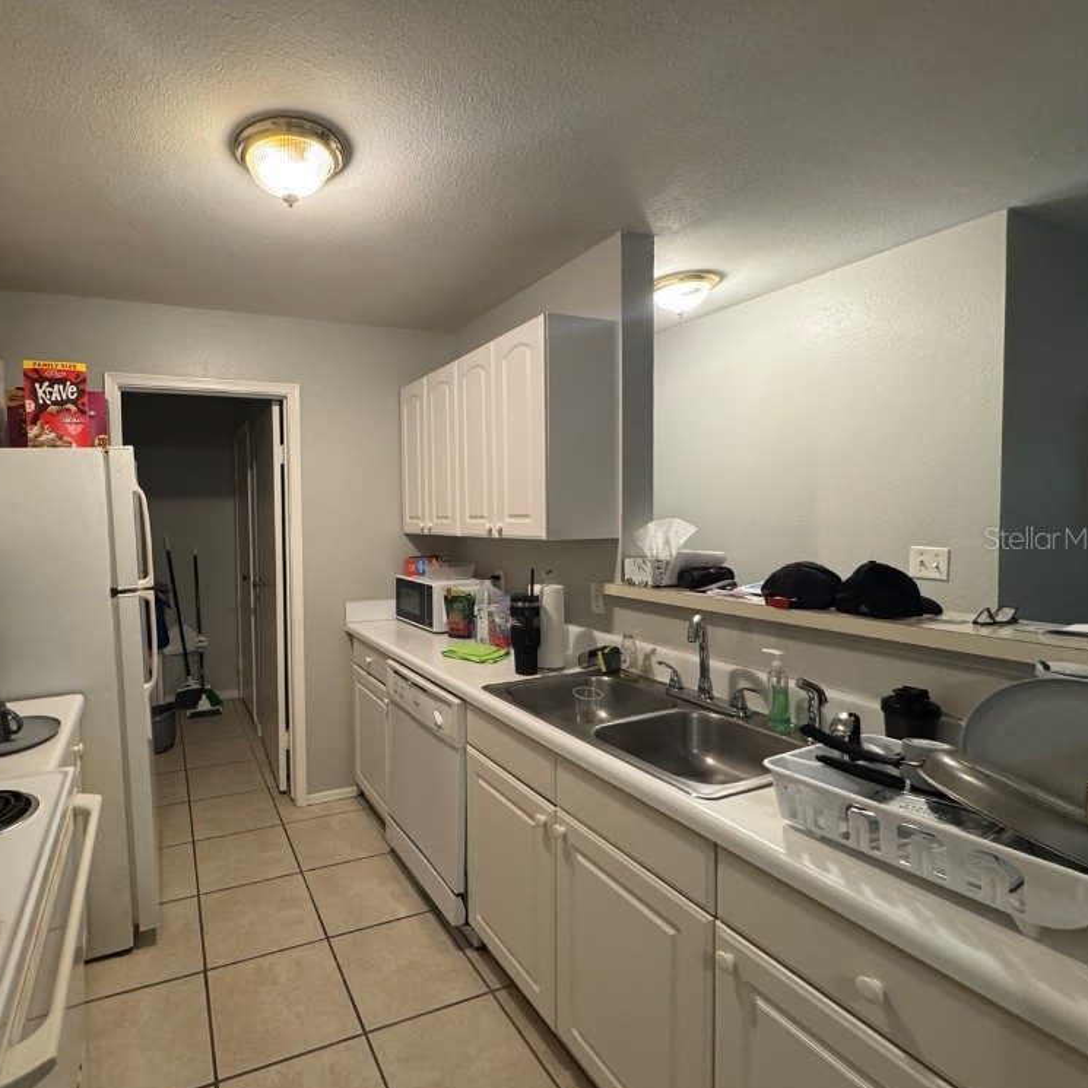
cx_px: 374
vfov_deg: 84.0
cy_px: 537
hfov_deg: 81.5
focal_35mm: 17
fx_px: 605
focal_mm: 2.22
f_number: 2.2
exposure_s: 1/60
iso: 250
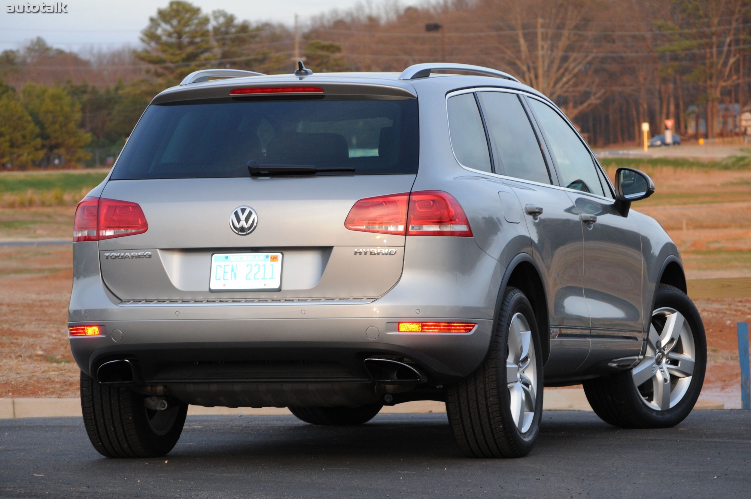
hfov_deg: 11.8
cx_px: 376
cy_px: 250
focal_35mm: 174
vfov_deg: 7.9
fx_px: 3626
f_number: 8
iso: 400
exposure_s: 1/60
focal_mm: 116
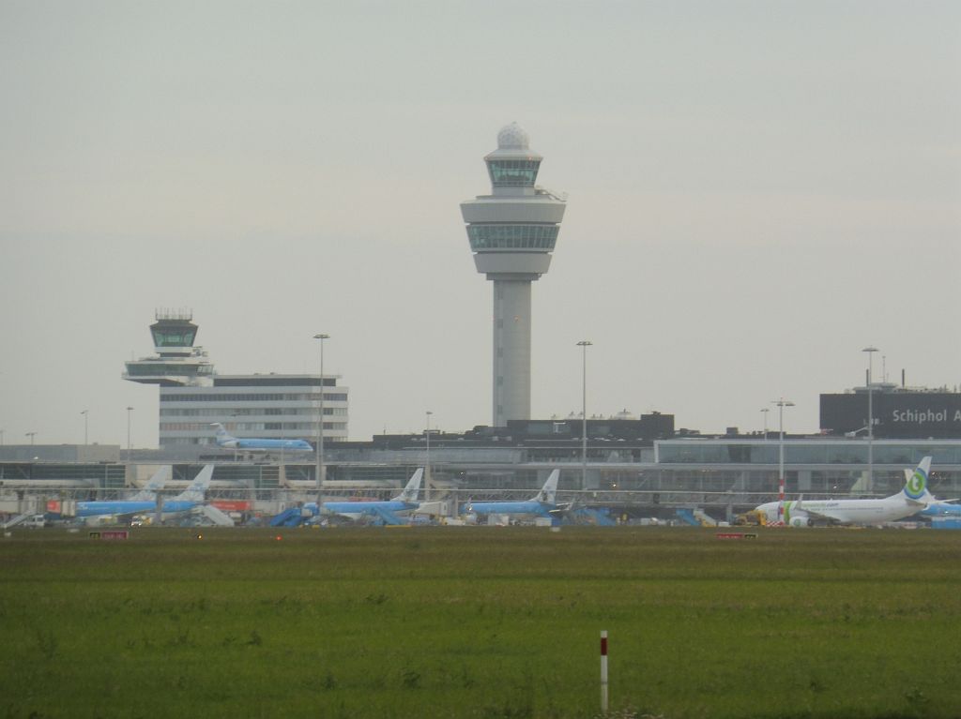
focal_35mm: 386
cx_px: 480
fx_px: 10711
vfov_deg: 3.8
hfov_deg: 5.1
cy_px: 360
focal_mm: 68.9
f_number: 6.3
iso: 125
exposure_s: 1/100
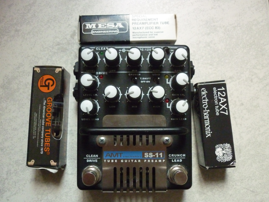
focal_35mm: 33
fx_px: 256
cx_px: 134
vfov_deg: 42.9
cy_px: 101
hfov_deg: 55.4
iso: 800
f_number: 2.8
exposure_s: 1/40
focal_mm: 5.5
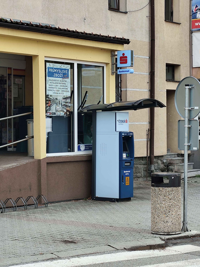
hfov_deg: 15.9
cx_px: 100
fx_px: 716
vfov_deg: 21.1
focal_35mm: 93
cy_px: 134
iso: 50
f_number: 1.65
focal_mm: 6.19
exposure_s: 1/292
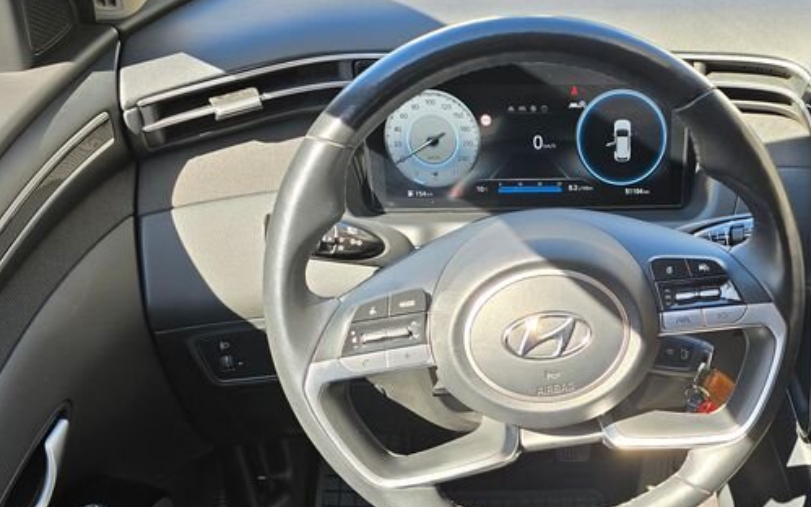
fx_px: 1105
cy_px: 488
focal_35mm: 50
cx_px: 616
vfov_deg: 24.8
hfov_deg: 39.1
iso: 16
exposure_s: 1/50
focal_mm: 6.3
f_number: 1.7
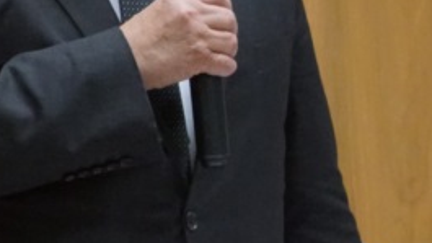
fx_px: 7468
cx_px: 479
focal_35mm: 652
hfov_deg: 3.3
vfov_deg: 1.9
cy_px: 123
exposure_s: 1/160
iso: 3200
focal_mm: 110
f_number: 5.6
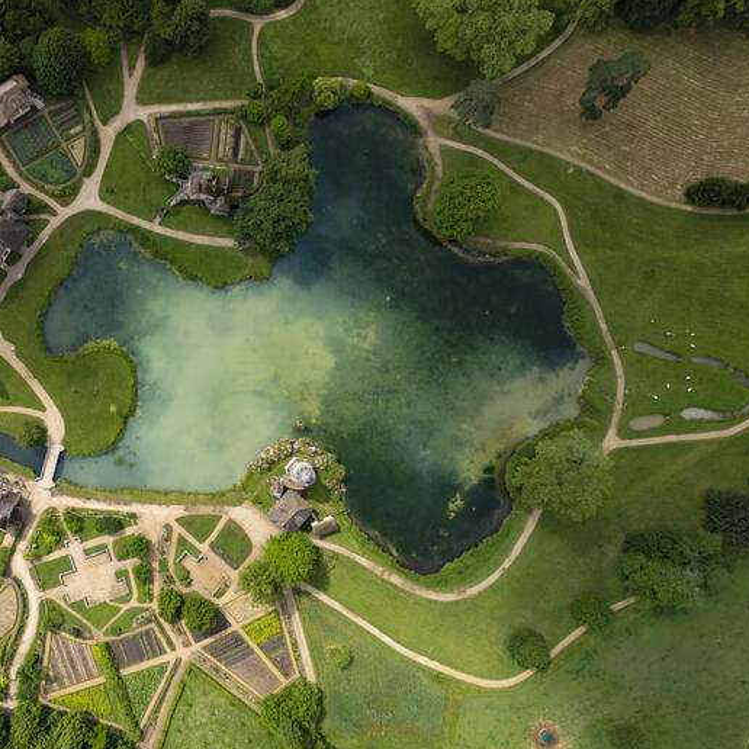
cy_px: 384
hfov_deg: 53.1
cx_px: 186
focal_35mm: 29
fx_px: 710
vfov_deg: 55.6
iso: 100
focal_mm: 8.38
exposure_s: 1/800
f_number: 2.8
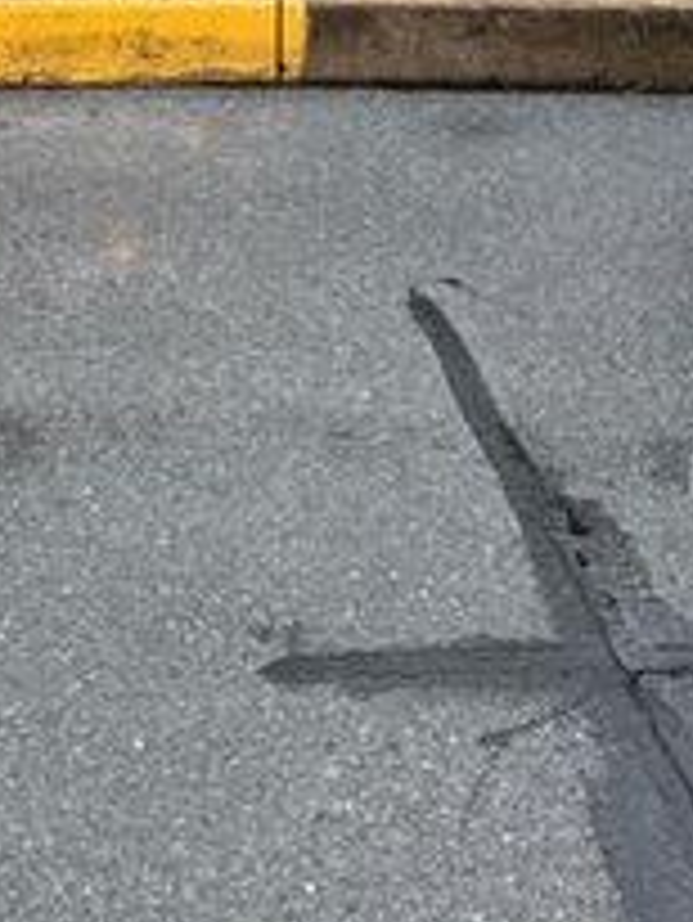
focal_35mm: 78
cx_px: 50
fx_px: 2080
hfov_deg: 18.6
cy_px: -173
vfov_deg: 23.0
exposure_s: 1/60
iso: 320
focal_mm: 6.76
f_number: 1.78
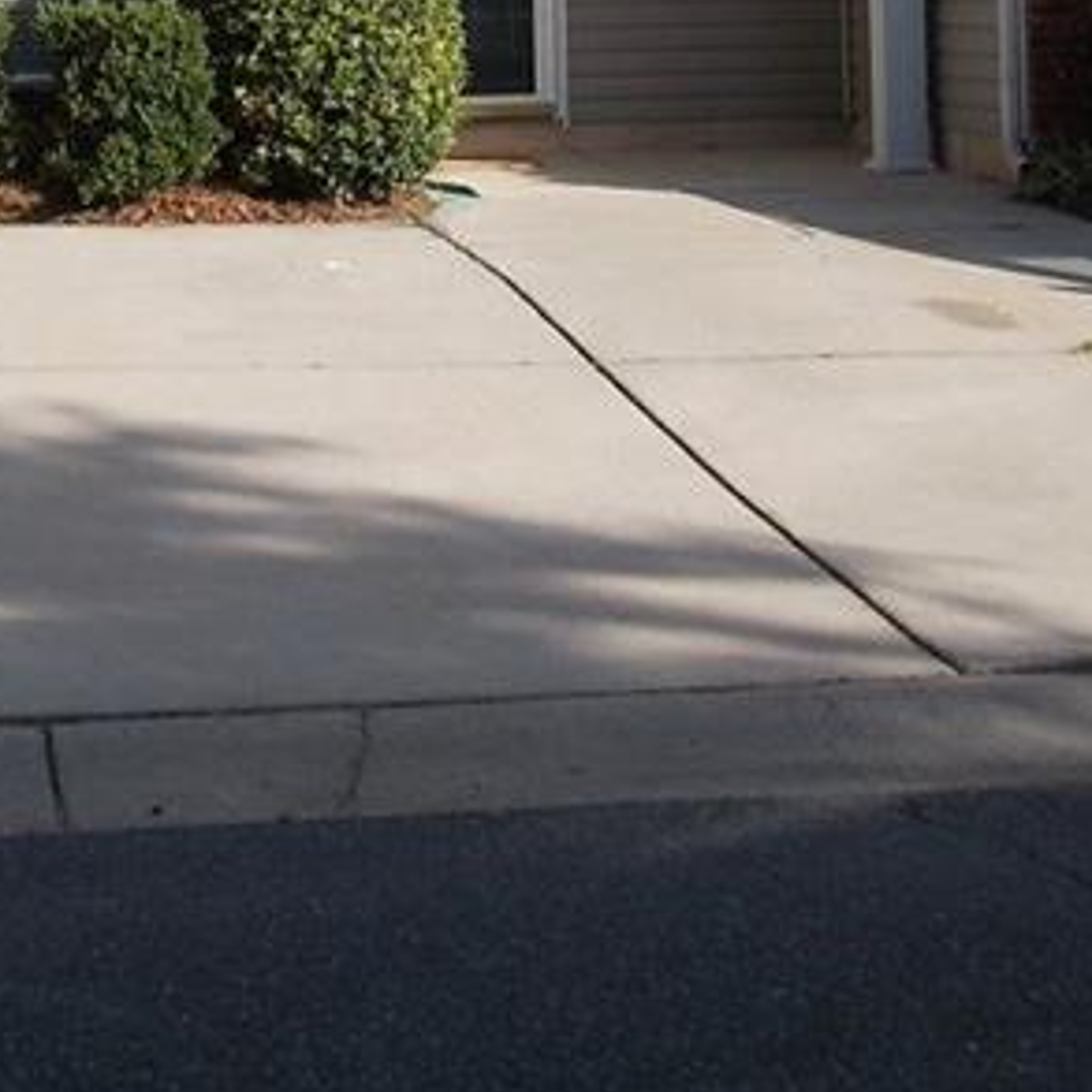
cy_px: -220
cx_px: 332
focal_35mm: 88
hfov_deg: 19.6
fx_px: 3141
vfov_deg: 18.7
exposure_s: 1/200
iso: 80
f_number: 6.2
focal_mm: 5.3
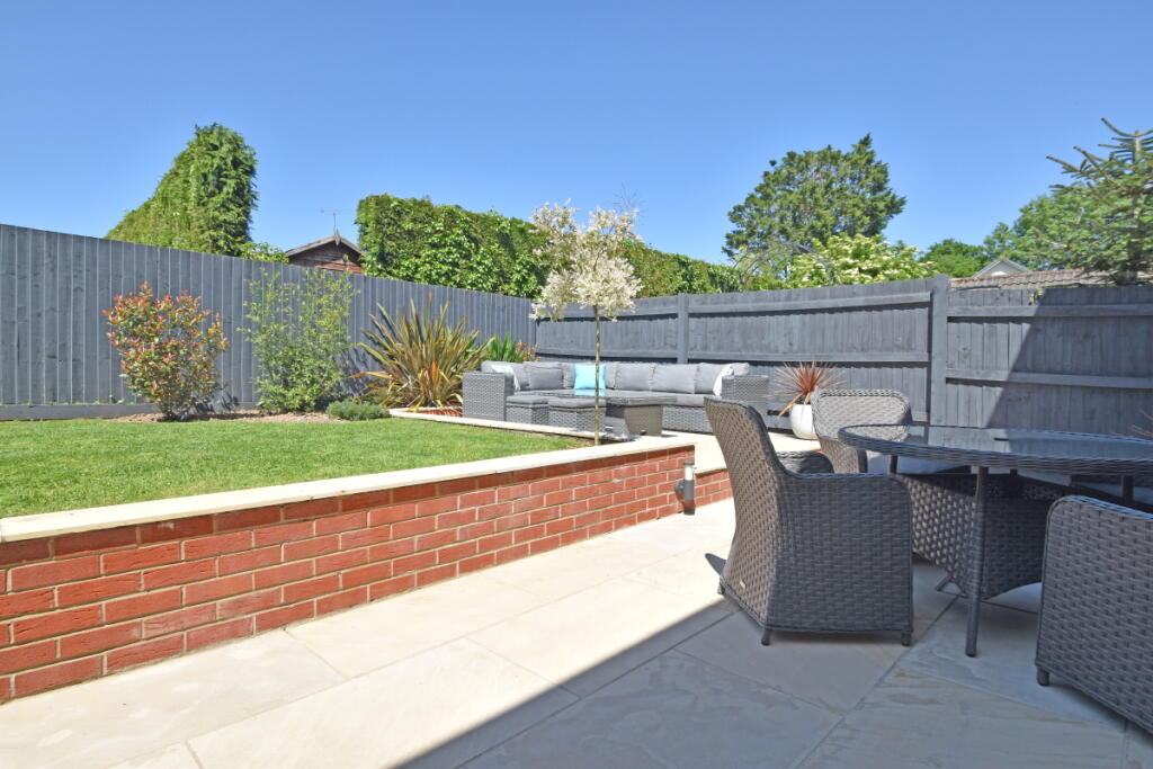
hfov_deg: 90.0
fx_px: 577
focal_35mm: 18
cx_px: 576
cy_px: 384
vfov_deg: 67.4
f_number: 8
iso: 160
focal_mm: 12
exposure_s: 1/250
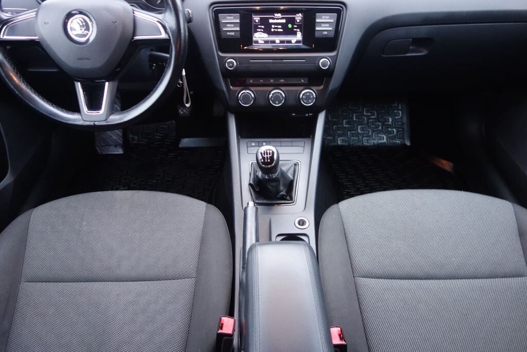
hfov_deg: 65.5
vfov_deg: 46.4
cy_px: 176
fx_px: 410
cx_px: 264
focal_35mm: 28
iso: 640
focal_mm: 10.4
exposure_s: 1/30
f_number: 1.8
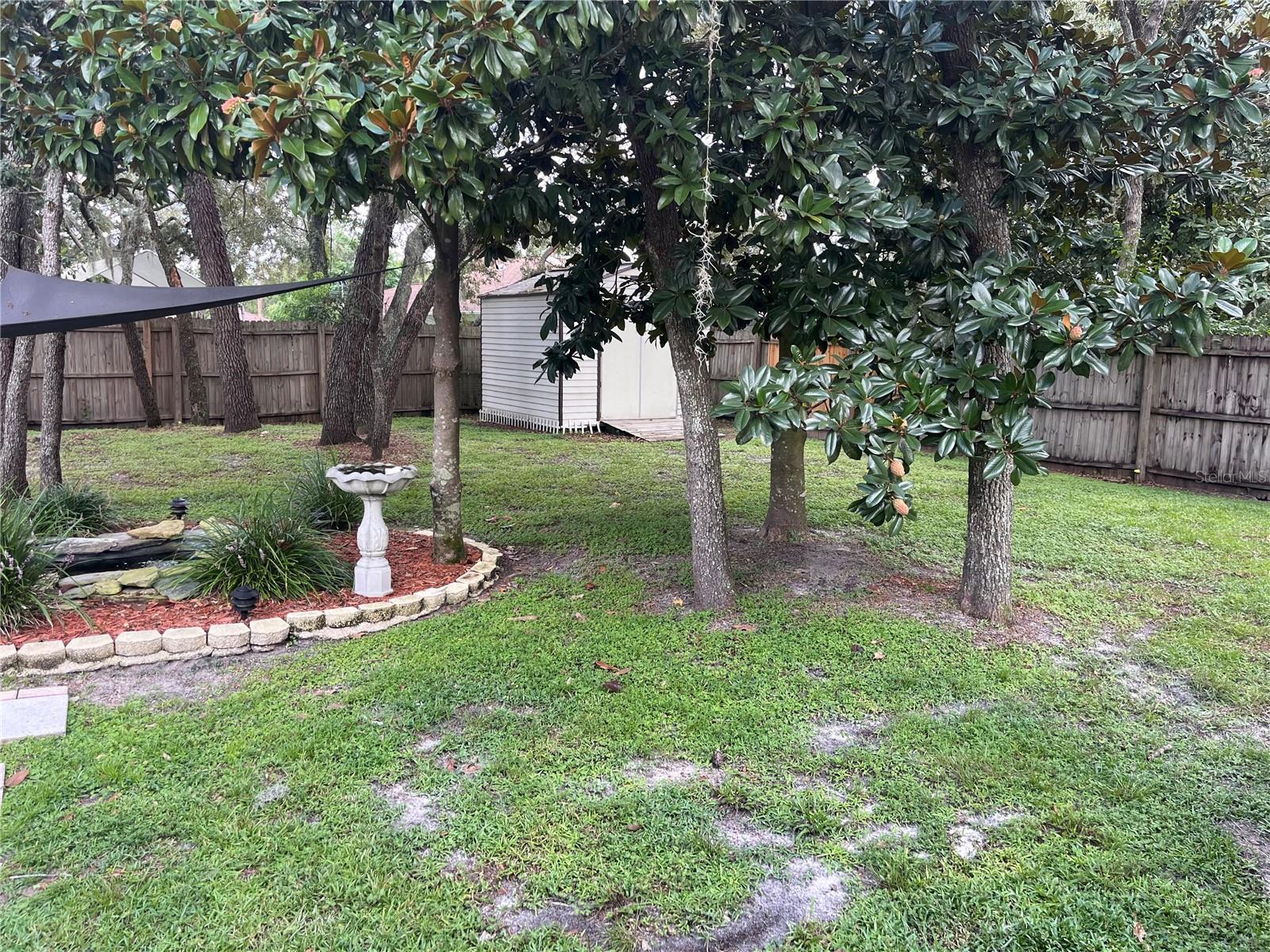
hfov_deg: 67.3
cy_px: 476
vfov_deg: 53.1
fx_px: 954
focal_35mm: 26
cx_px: 635
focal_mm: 5.1
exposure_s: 1/129
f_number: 1.6
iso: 32
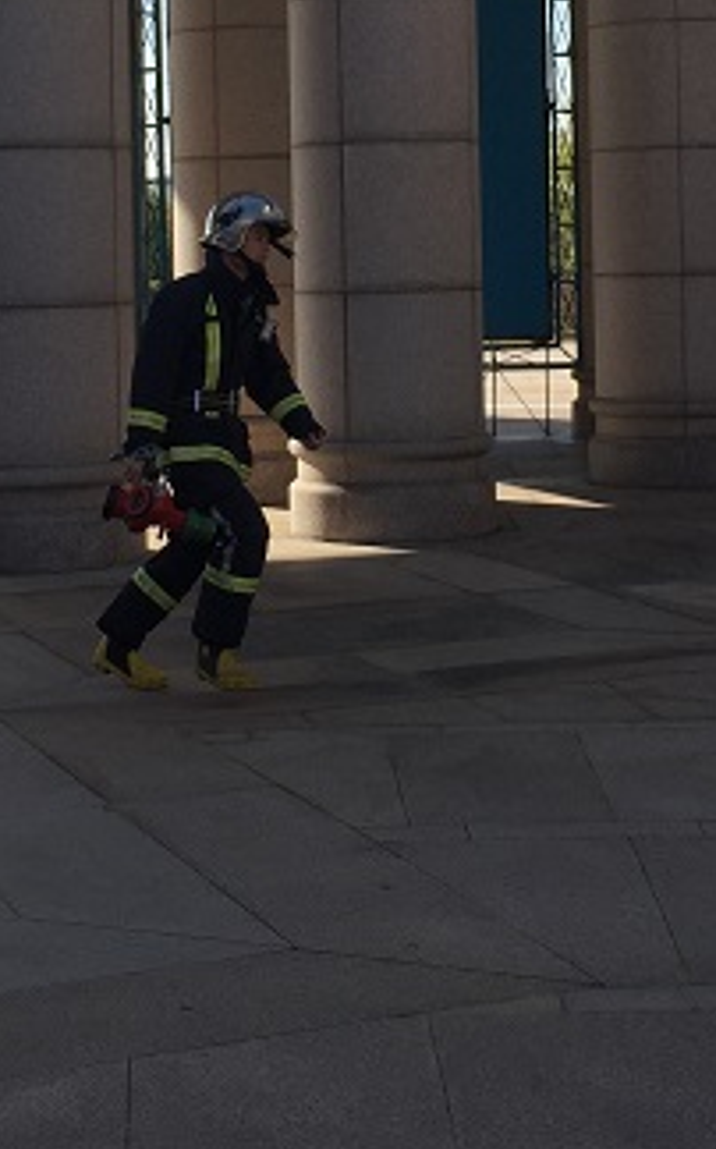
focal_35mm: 76
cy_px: 287
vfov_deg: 26.8
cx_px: 333
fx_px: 2377
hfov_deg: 17.1
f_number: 2.2
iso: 32
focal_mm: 4.15
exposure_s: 1/1364
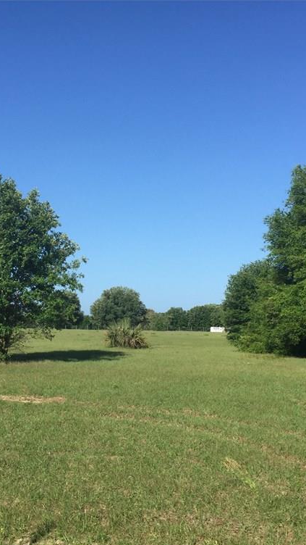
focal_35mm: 43
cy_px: 278
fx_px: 620
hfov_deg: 27.7
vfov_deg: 47.4
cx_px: 123
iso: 32
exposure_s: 1/1799
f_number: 2.2
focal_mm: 4.15
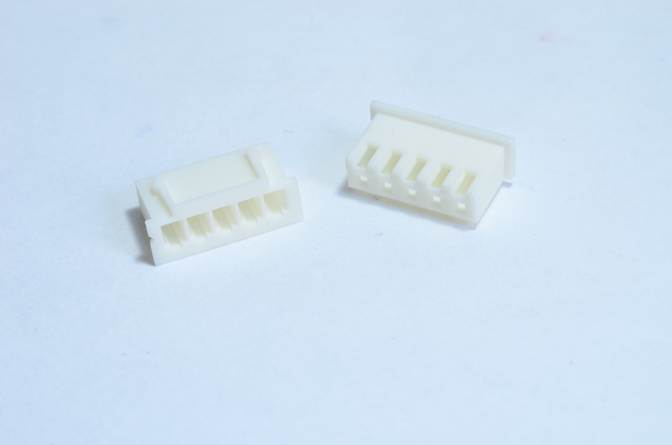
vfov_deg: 15.1
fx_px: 1677
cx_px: 336
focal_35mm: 90
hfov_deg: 22.7
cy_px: 222
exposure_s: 1/8
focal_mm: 60
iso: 160
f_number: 18
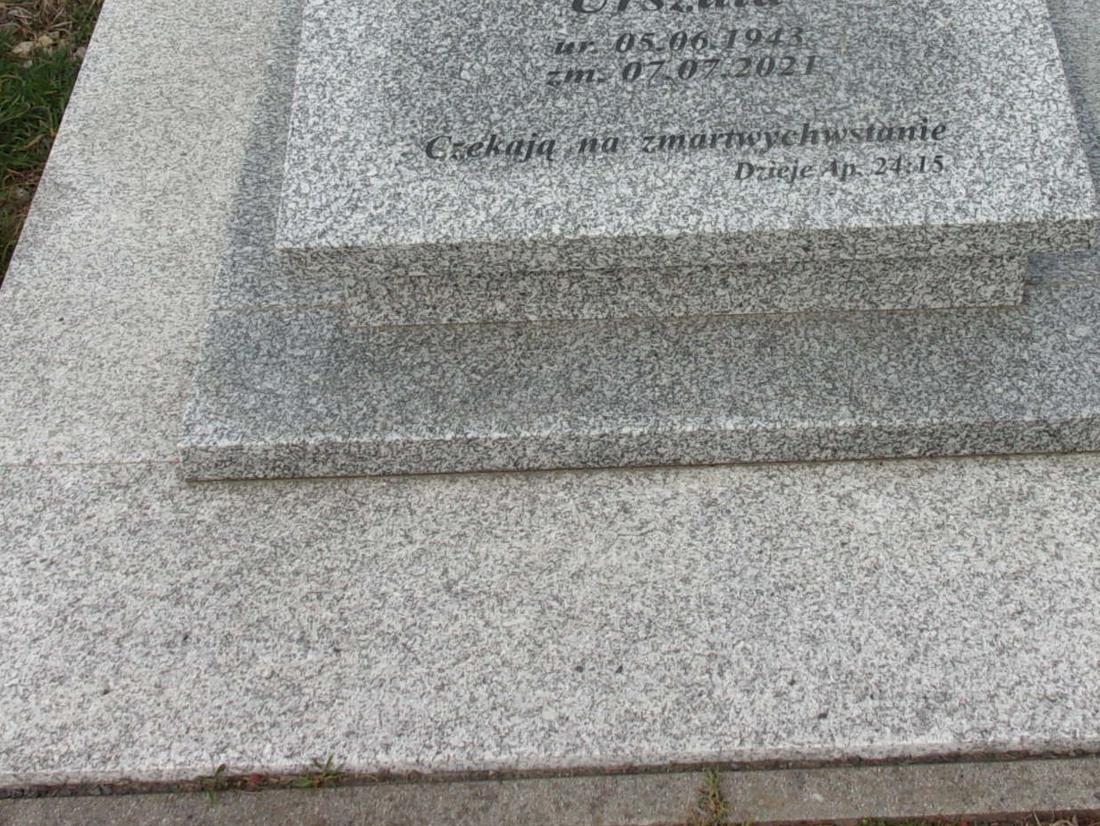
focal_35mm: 59
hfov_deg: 32.6
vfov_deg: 24.4
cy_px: 146
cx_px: 664
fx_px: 1875
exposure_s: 1/85
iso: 80
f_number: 10.8
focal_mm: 5.1
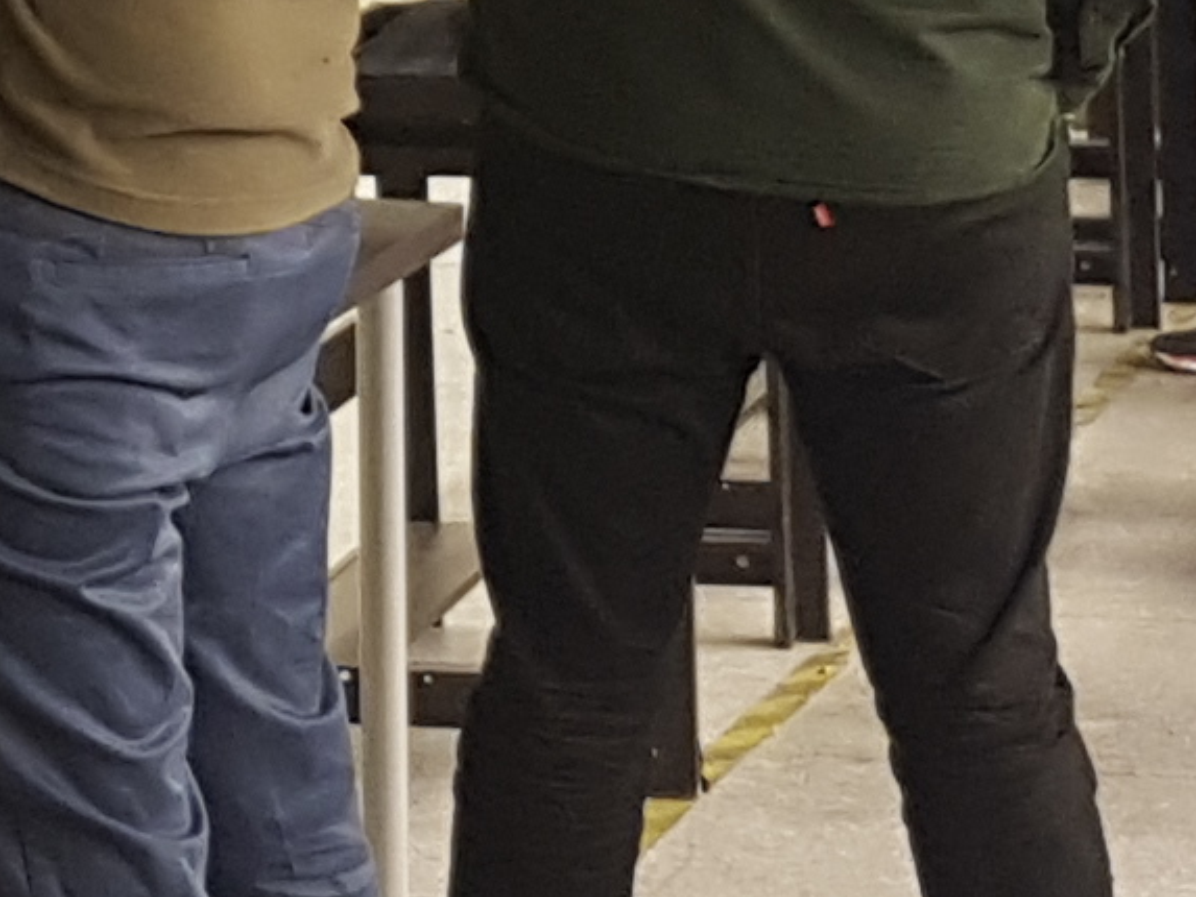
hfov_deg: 10.7
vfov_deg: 8.0
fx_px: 6324
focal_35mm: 183
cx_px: 61
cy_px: -273
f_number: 1.7
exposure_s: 1/25
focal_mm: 4.2
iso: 125
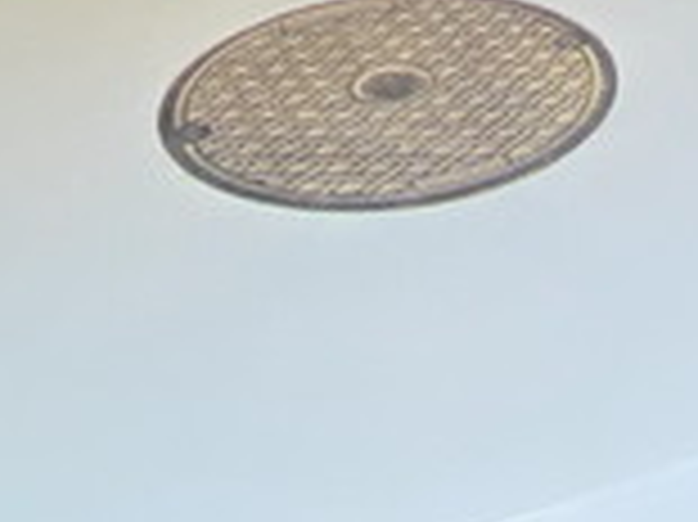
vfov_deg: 15.5
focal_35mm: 67
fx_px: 1350
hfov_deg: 28.0
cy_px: -626
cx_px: 612
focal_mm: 1.54
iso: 200
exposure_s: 1/84
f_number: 2.4
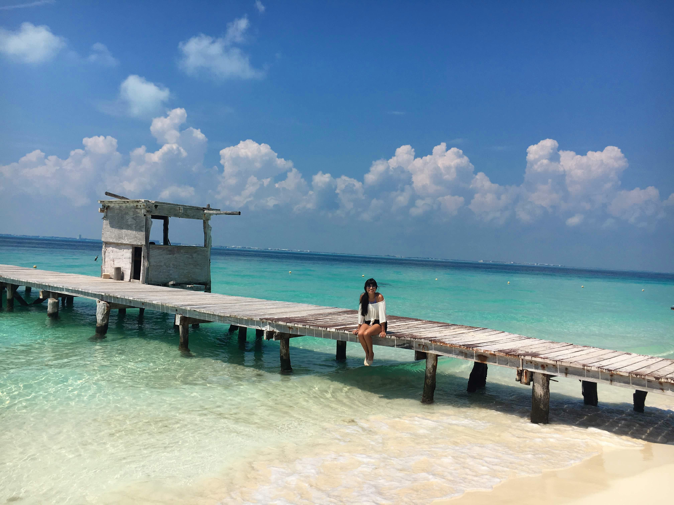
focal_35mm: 29
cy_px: 252
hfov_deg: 61.7
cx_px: 337
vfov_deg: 48.2
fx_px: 565
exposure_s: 1/3846
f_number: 2.2
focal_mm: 4.15
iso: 25
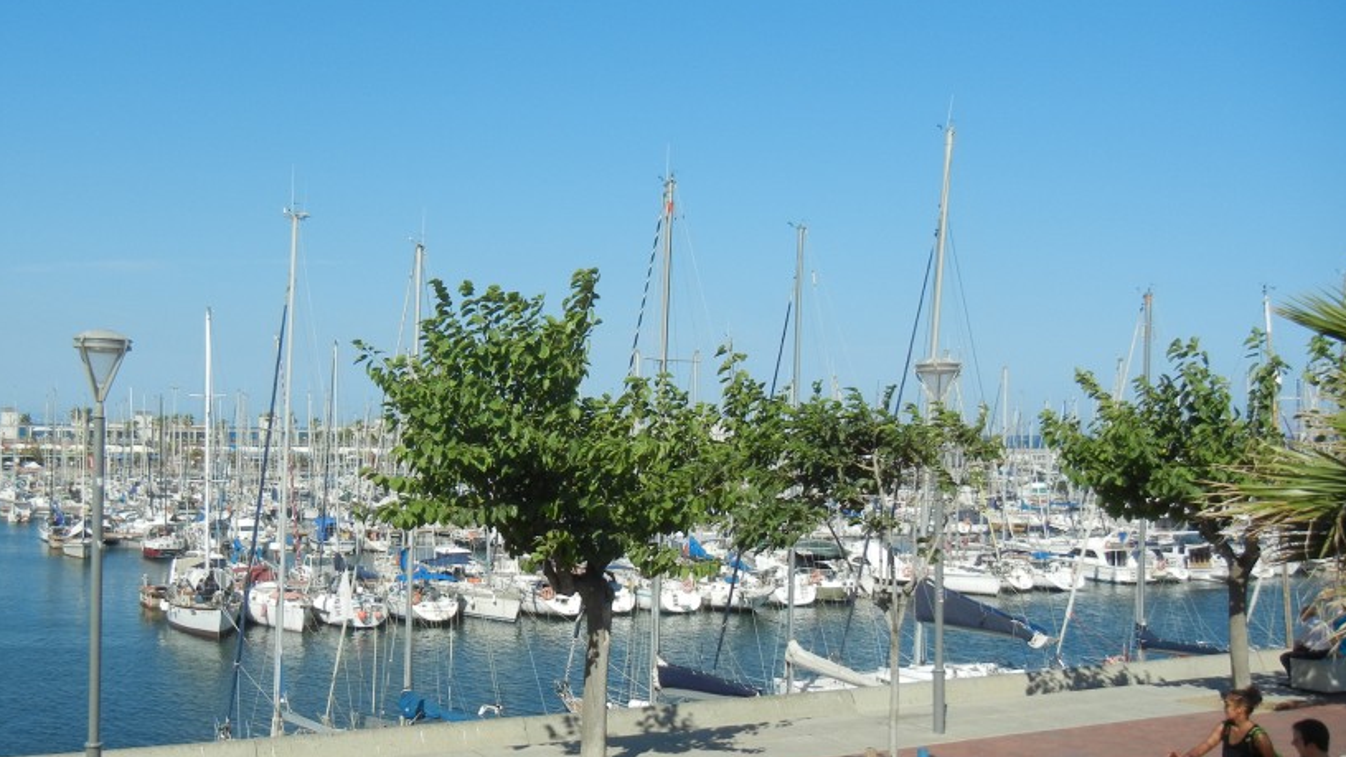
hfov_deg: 49.0
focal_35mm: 41
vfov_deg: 29.0
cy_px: 427
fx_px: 1463
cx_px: 521
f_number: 7
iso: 160
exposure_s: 1/484
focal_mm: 5.4
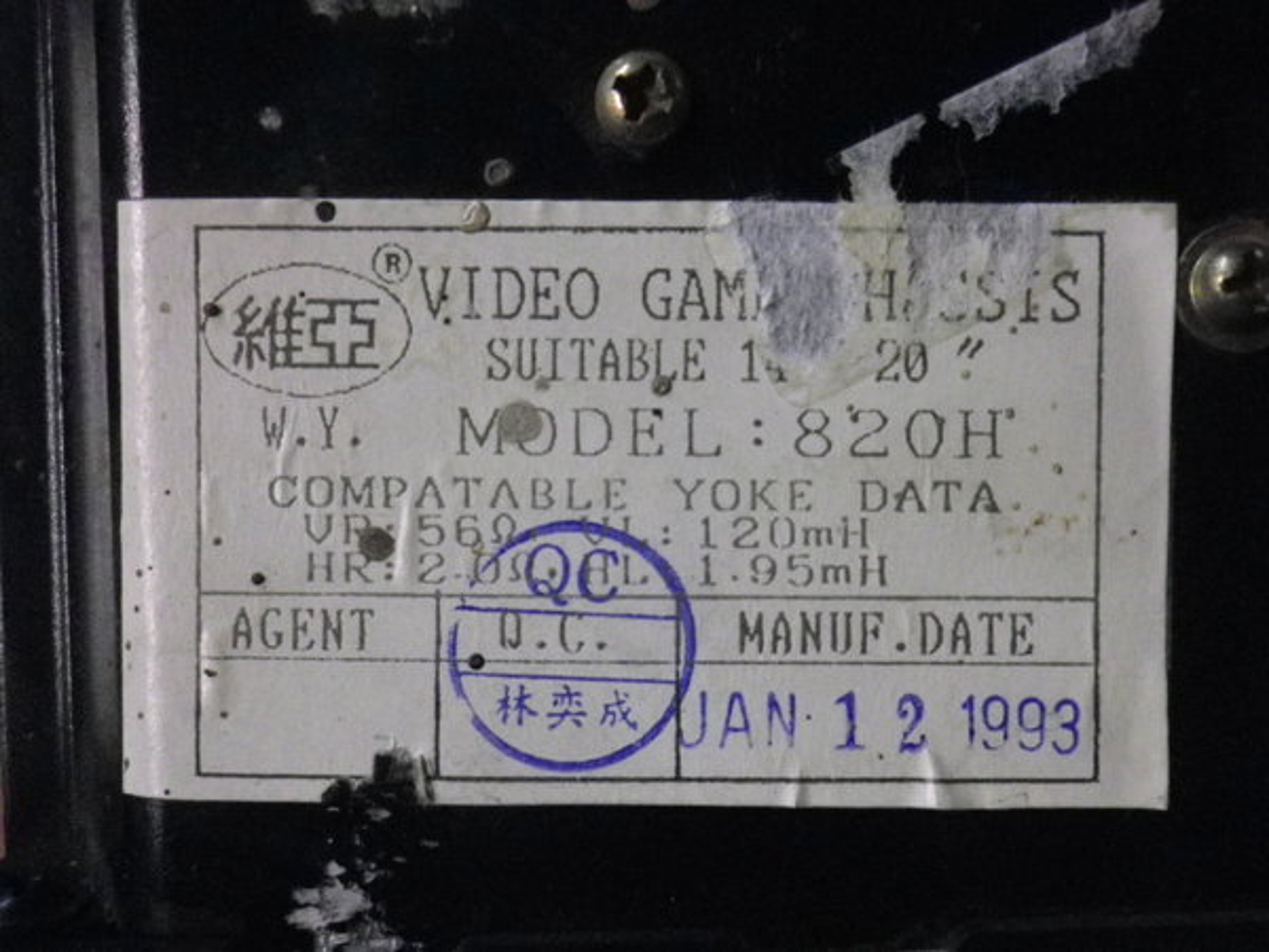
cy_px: 476
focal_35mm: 28
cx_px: 634
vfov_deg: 49.7
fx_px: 1026
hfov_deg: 63.4
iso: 800
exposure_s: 1/40
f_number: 3.2
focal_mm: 5
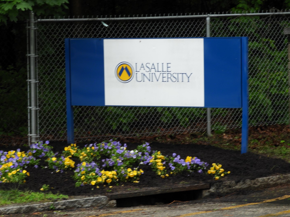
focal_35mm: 137
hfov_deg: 14.4
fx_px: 1148
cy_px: 107
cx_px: 145
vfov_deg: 10.8
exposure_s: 1/100
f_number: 5
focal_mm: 24.2
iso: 100
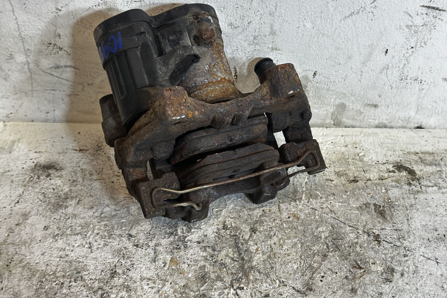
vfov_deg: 25.0
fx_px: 670
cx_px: 231
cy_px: 117
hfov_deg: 36.9
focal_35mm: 54
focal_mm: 6.86
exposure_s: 1/50
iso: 160
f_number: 1.78
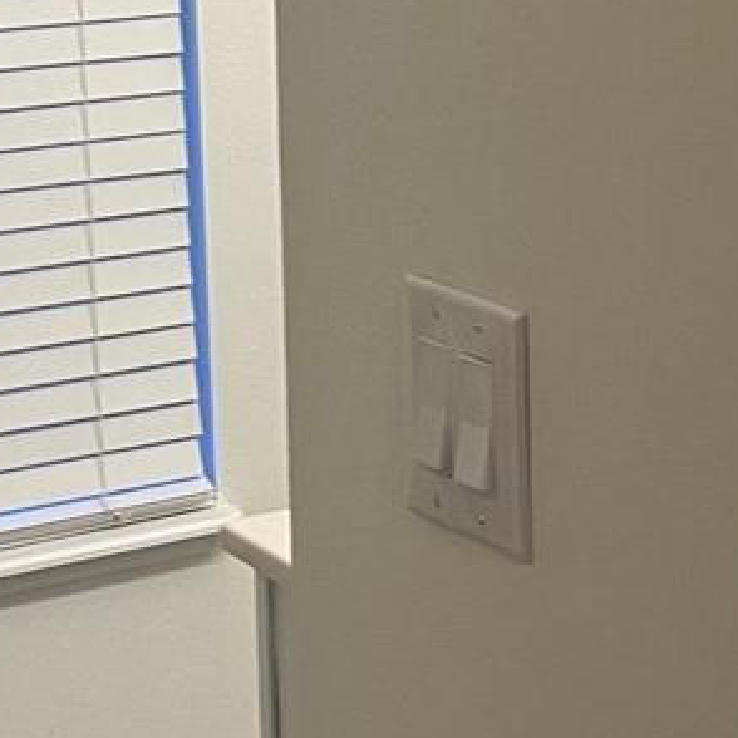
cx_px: 1094
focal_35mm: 125
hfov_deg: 13.2
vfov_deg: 13.7
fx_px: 3015
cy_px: -75
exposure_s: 1/60
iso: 80
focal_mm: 5.1
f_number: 1.6
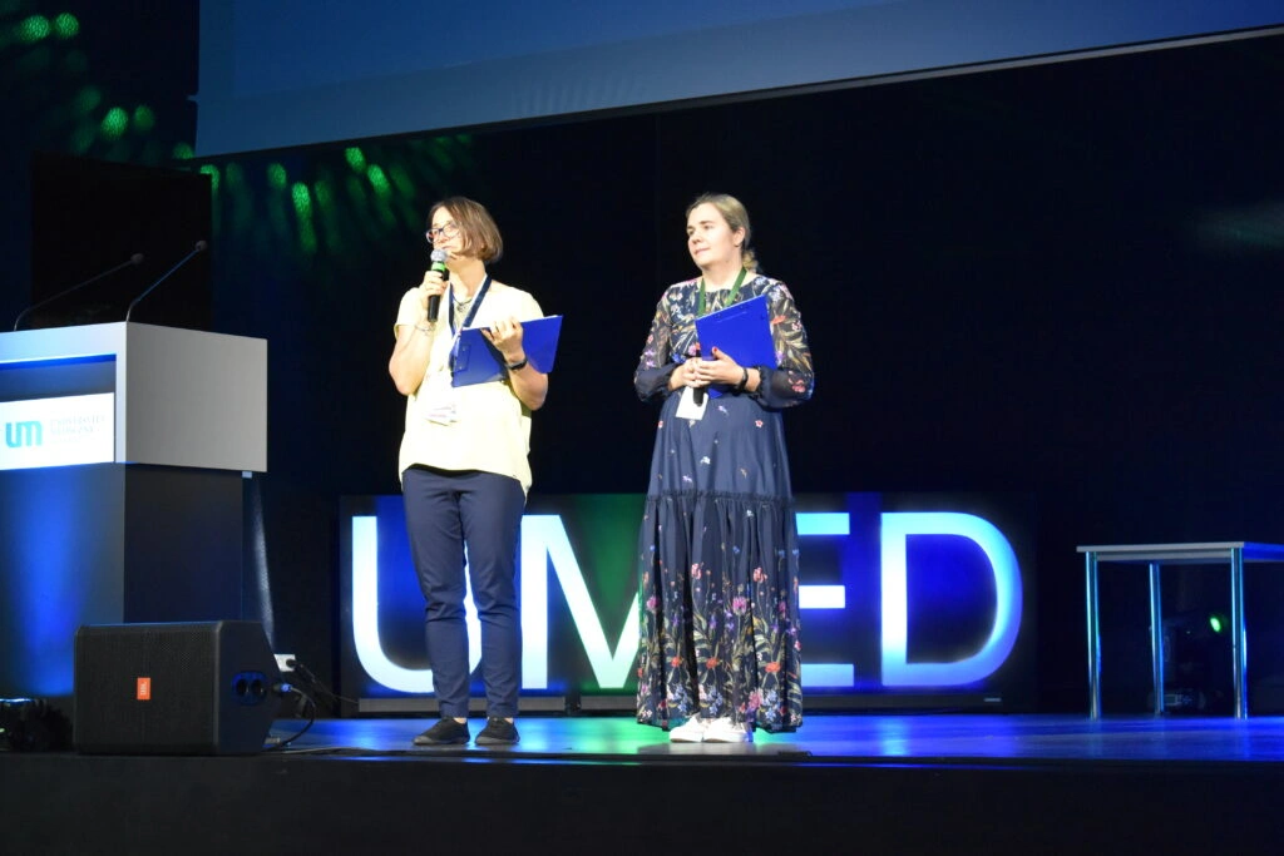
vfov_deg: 16.6
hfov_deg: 24.6
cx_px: 642
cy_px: 428
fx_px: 2943
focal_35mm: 82
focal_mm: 55
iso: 2800
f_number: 5.6
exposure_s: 1/60
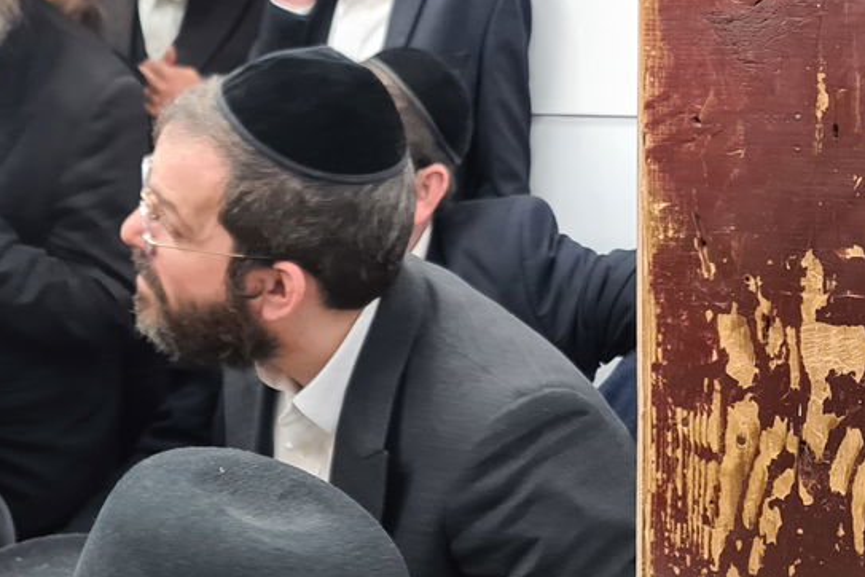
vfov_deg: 20.3
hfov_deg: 29.2
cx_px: 134
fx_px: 1610
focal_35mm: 67
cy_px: 373
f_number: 1.8
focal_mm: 7
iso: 80
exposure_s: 1/50
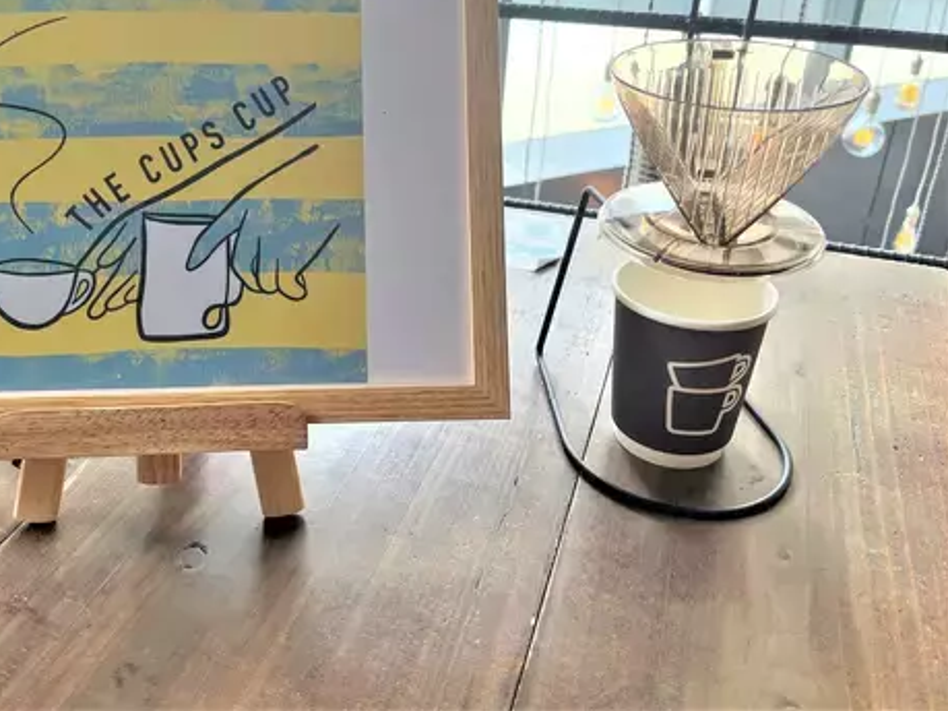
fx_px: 931
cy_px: 252
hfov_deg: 53.1
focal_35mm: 34
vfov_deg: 41.4
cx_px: 333
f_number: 1.6
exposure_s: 1/132
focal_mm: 5.1
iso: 64
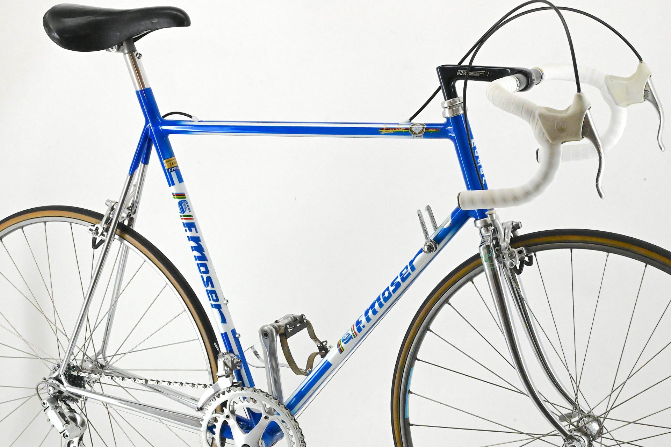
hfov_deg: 28.9
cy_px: 224
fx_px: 1304
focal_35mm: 70
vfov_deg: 19.4
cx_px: 336
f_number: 20
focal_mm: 70
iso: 20000
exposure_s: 1/640
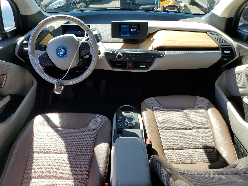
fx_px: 186
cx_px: 124
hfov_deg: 67.3
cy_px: 93
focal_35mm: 26
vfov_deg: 53.1
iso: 50
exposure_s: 1/769
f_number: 1.5
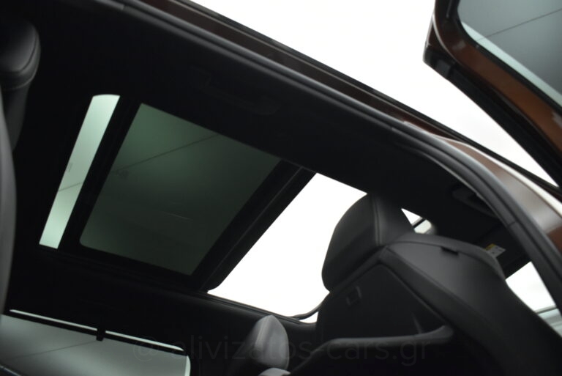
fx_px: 492
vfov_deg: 41.8
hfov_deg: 59.5
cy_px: 188
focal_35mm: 32
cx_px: 281
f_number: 3.8
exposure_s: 1/125
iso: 1600
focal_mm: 21
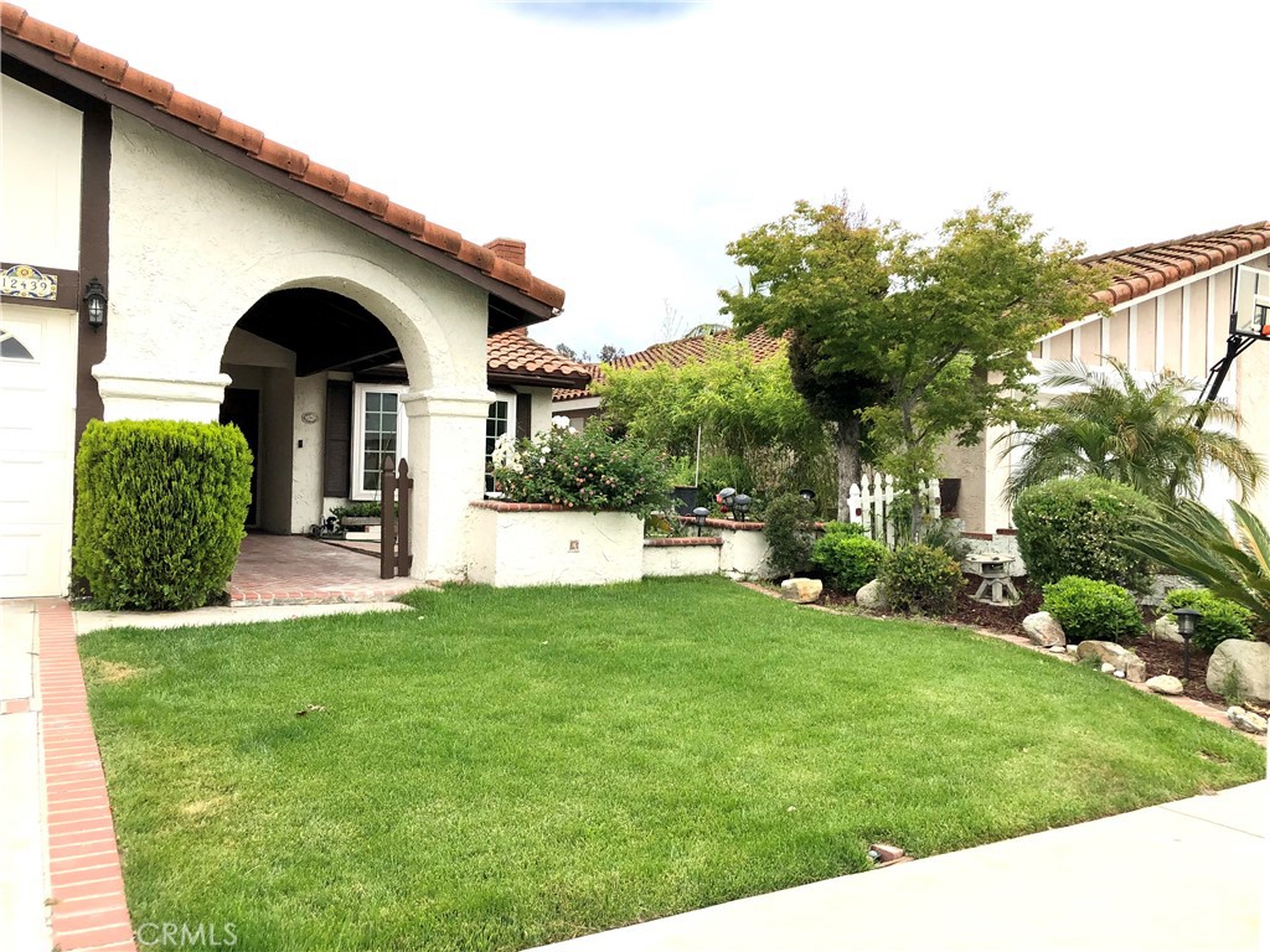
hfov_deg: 63.4
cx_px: 635
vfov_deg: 49.7
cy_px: 476
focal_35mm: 28
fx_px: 1027
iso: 20
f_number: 1.8
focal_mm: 3.99
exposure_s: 1/2208
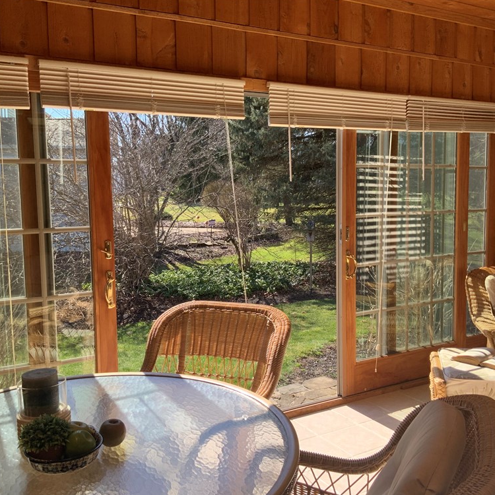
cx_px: 246
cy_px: 248
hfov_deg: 47.2
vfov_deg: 47.2
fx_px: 566
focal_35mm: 35
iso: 16
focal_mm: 3
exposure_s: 1/446
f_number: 1.8
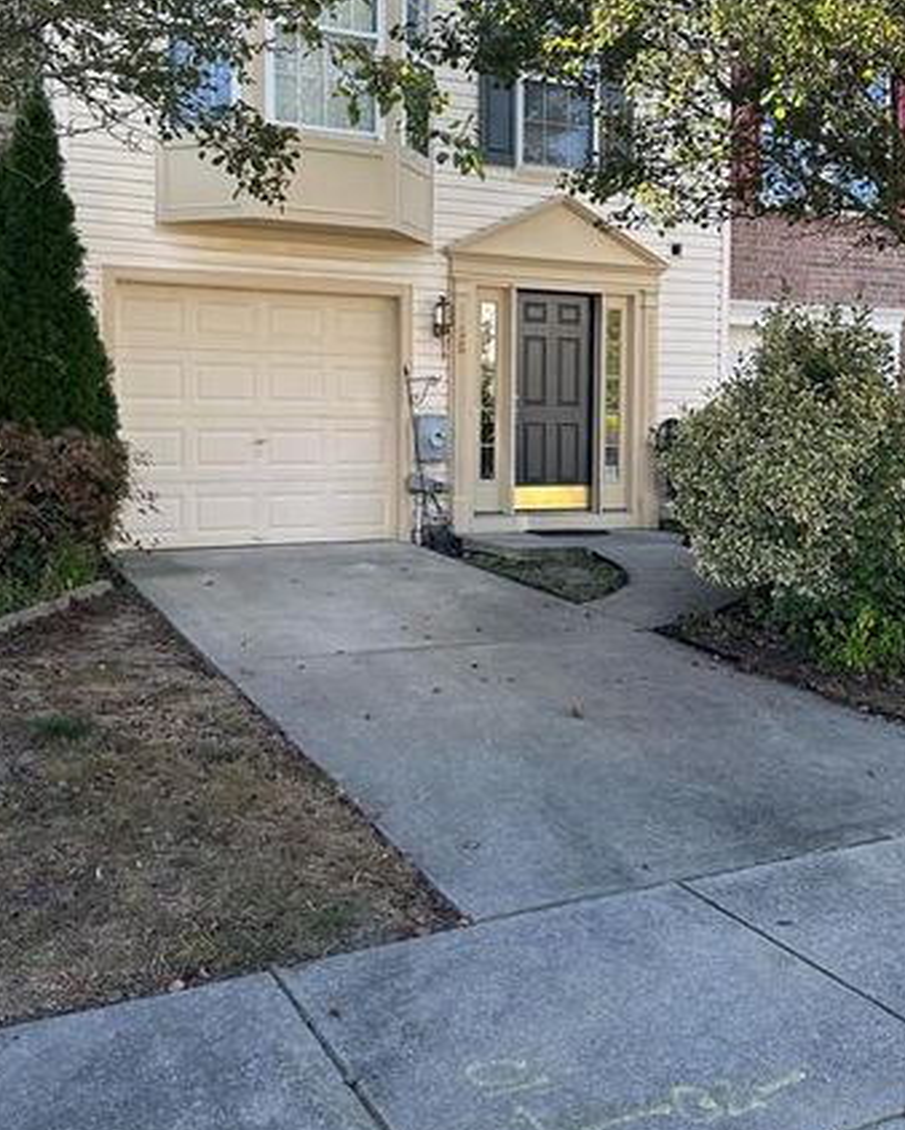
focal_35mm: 37
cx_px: 439
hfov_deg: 40.2
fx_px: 1238
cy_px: 432
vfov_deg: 48.7
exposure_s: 1/558
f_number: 1.78
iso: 80
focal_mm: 6.86
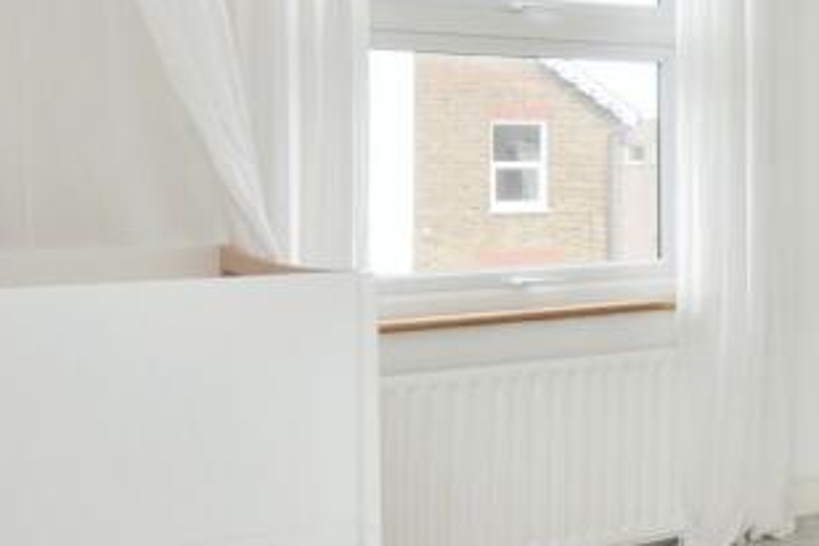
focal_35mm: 55
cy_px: 155
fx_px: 1243
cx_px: 904
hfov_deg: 32.1
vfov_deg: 24.6
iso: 200
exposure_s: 1/80
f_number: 5
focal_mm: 11
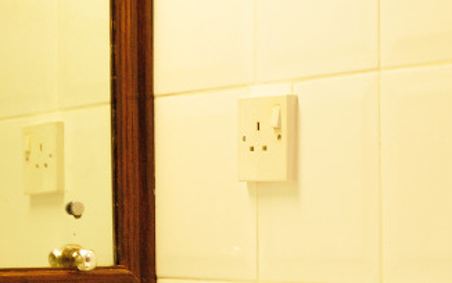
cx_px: 632
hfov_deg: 16.0
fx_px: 1503
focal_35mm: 122
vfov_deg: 10.7
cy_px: 165
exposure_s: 1/10
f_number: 3.5
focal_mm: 16
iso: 200
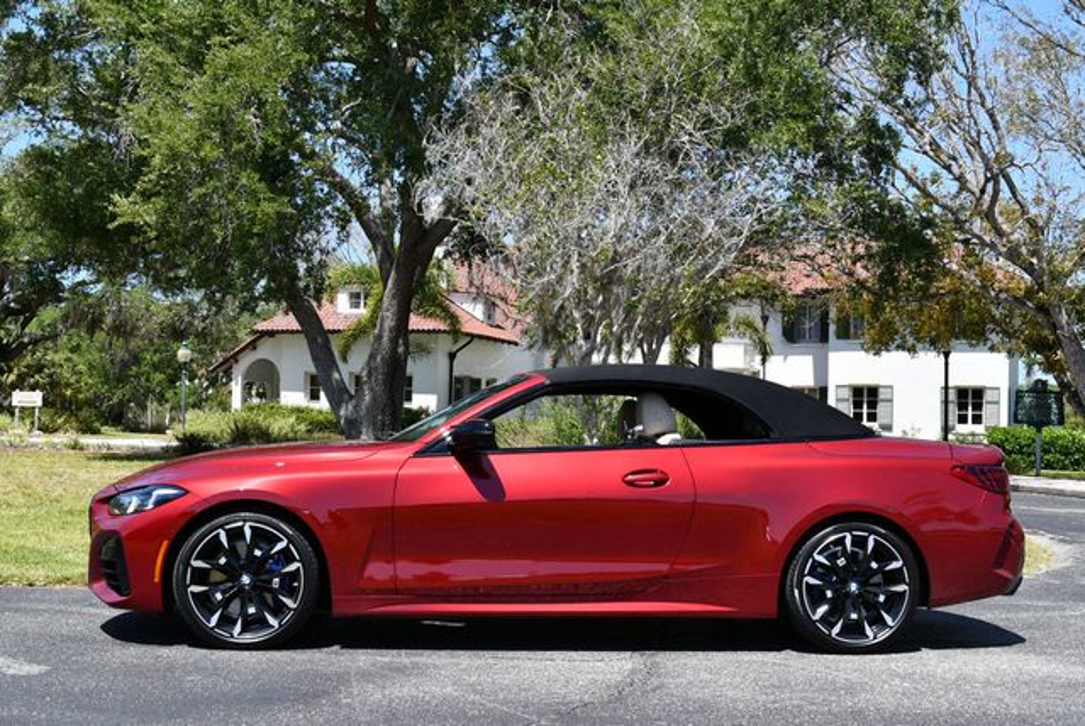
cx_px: 542
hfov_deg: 41.1
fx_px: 1448
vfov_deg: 28.1
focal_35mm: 48
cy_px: 363
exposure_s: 1/250
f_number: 8
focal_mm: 24
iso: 110
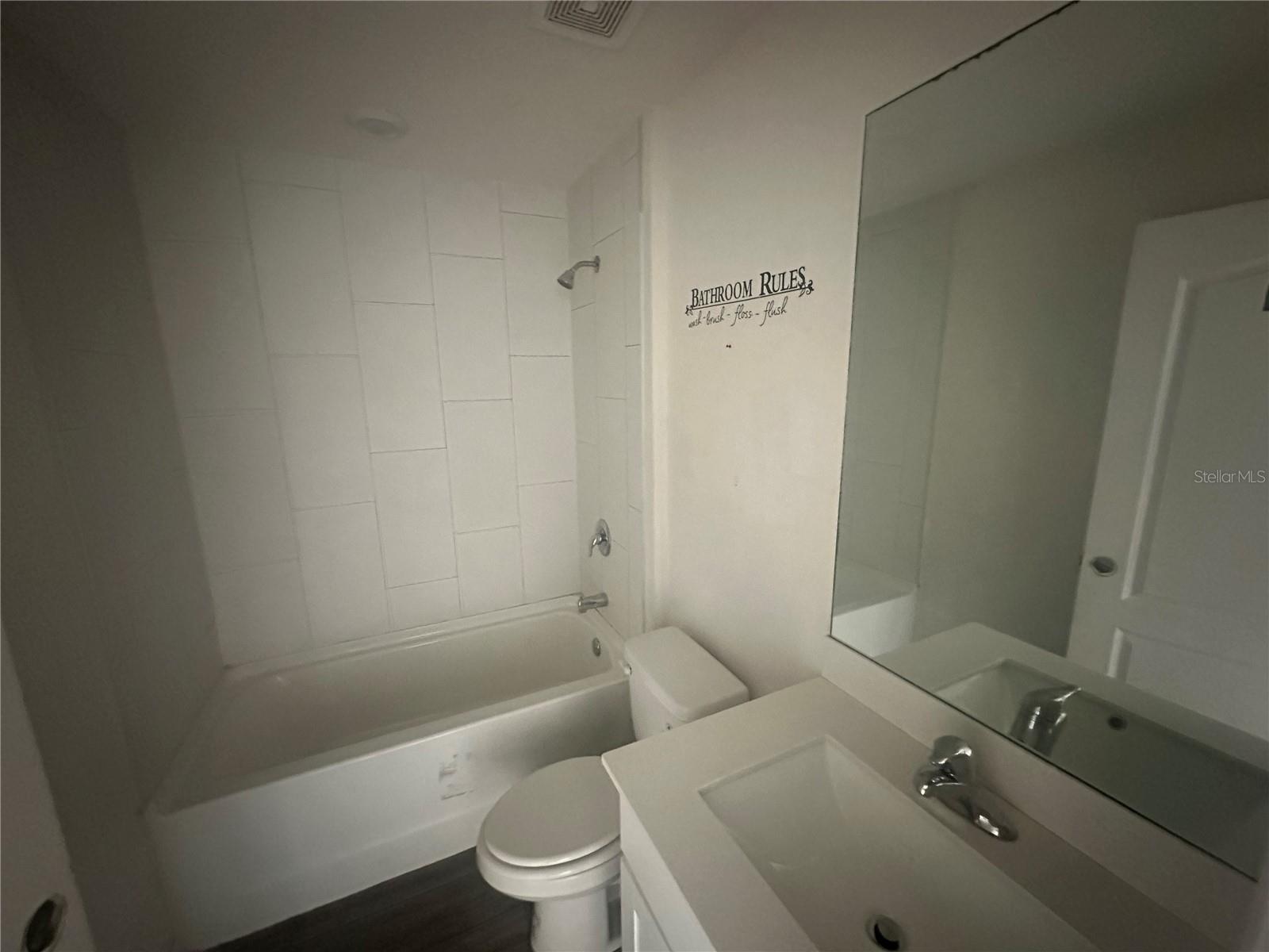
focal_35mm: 14
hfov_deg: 102.1
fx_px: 513
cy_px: 476
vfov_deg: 85.7
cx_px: 634
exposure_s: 1/55
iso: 1250
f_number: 2.2
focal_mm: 2.22
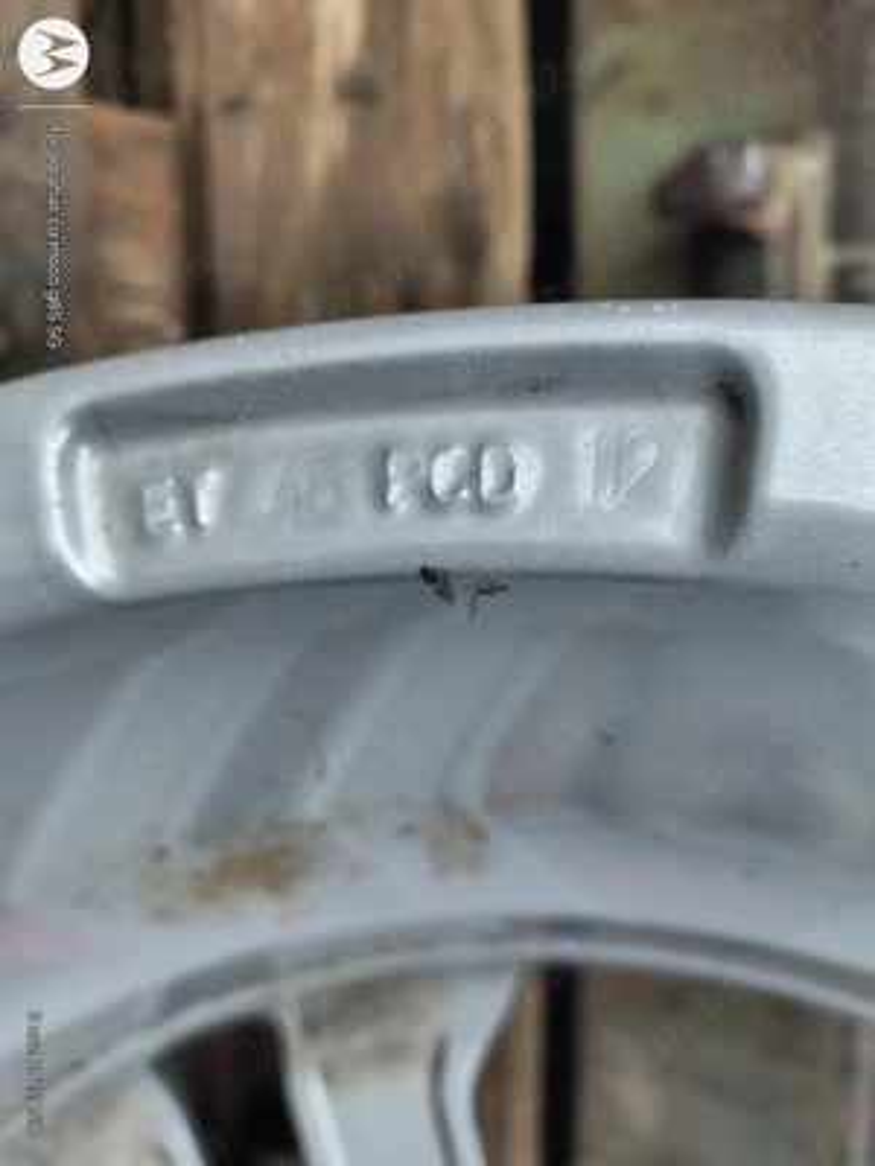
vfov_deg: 69.4
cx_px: 438
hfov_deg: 54.9
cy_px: 583
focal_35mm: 25
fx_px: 843
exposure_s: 1/100
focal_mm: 4.71
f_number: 1.7
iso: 224
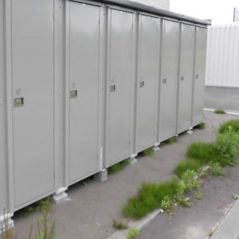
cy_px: 100
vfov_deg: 38.2
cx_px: 33
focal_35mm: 44
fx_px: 344
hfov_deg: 36.4
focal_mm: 4.3
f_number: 3.1
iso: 250
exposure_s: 1/500
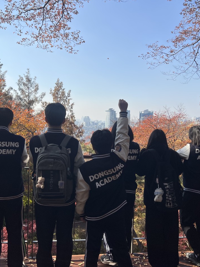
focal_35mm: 35
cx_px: 93
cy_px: 134
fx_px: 270
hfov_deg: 40.7
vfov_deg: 52.6
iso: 50
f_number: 1.5
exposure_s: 1/3460
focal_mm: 5.7
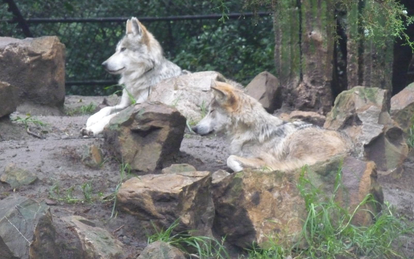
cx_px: 207
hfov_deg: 8.3
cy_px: 104
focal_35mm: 253
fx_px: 2855
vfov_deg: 5.2
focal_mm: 40.9
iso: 800
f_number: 4.9
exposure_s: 1/80
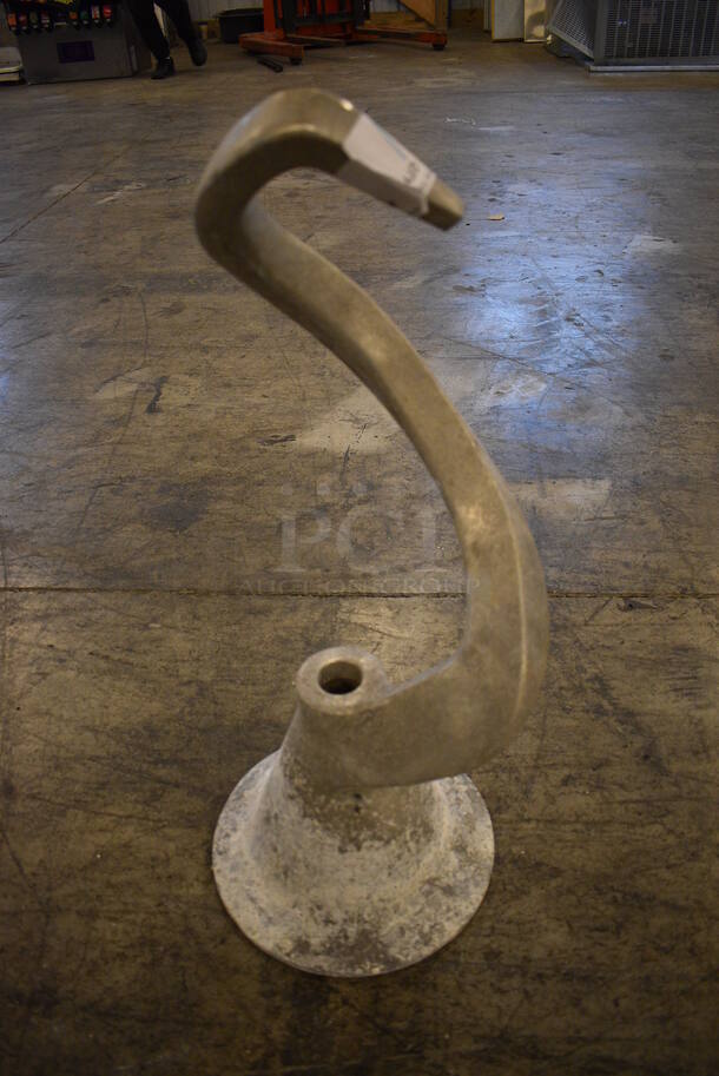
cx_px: 360
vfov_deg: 67.3
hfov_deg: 48.0
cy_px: 538
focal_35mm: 27
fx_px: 808
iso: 2000
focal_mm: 18
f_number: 3.5
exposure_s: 1/125
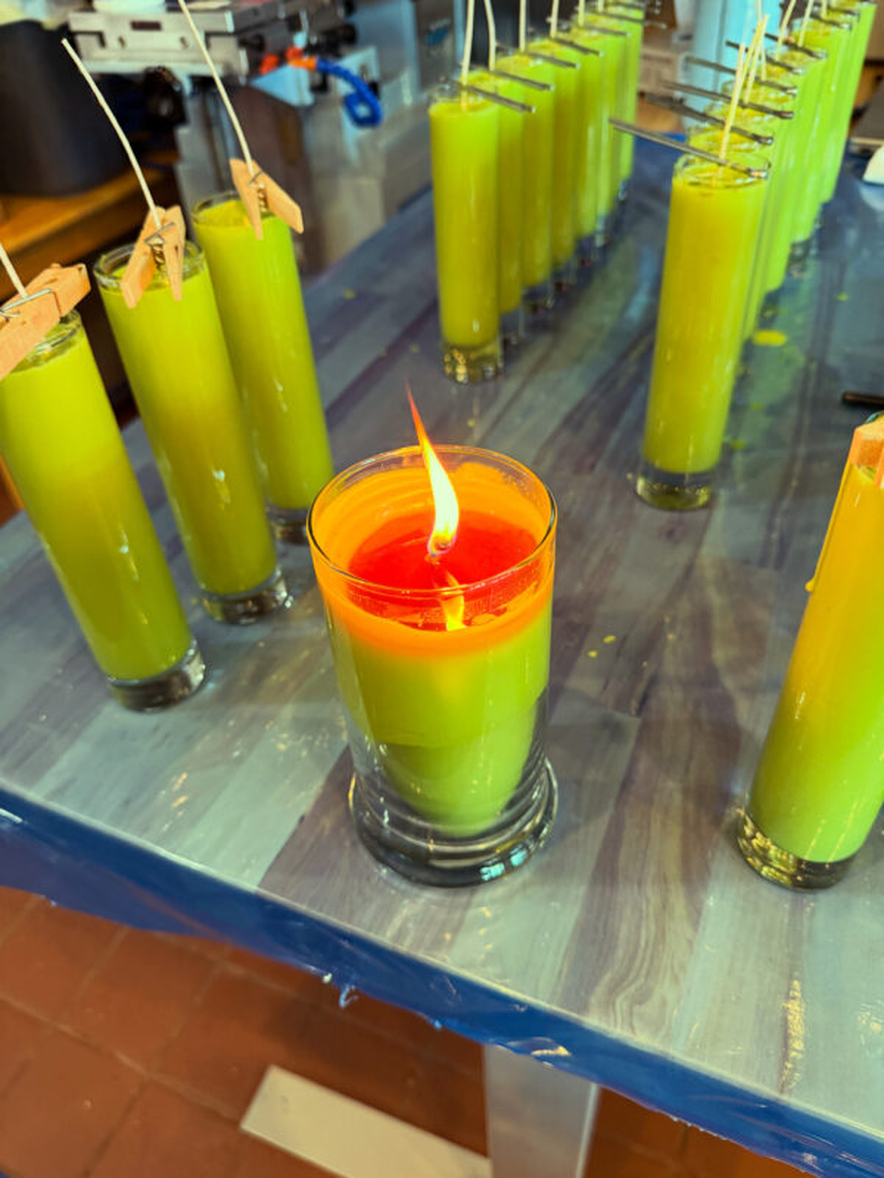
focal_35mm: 24
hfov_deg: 56.8
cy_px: 589
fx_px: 817
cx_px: 442
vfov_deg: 71.6
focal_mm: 6.76
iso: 400
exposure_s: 1/60
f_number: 1.78
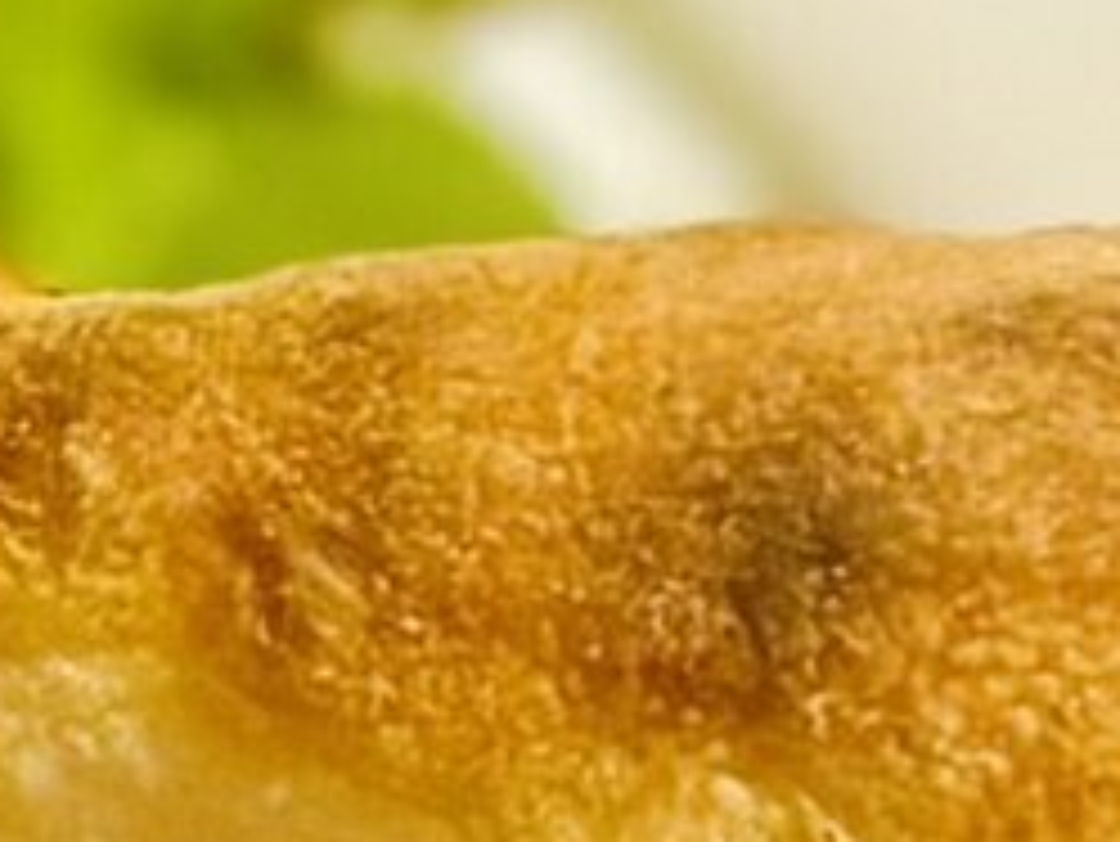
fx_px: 12463
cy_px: 1099
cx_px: -463
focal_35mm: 385
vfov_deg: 3.9
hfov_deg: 5.1
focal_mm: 6.86
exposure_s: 1/41
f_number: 1.78
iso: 400
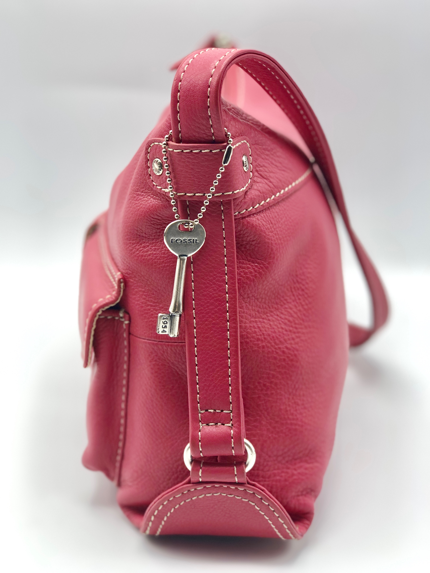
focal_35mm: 57
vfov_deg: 33.8
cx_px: 215
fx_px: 944
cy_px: 286
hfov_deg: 25.7
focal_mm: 6.6
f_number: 2.8
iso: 25
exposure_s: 1/60
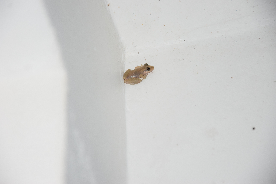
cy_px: 92
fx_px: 1207
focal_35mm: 158
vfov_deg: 8.7
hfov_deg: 13.0
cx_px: 138
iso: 1100
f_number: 5.6
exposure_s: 1/60
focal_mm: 105
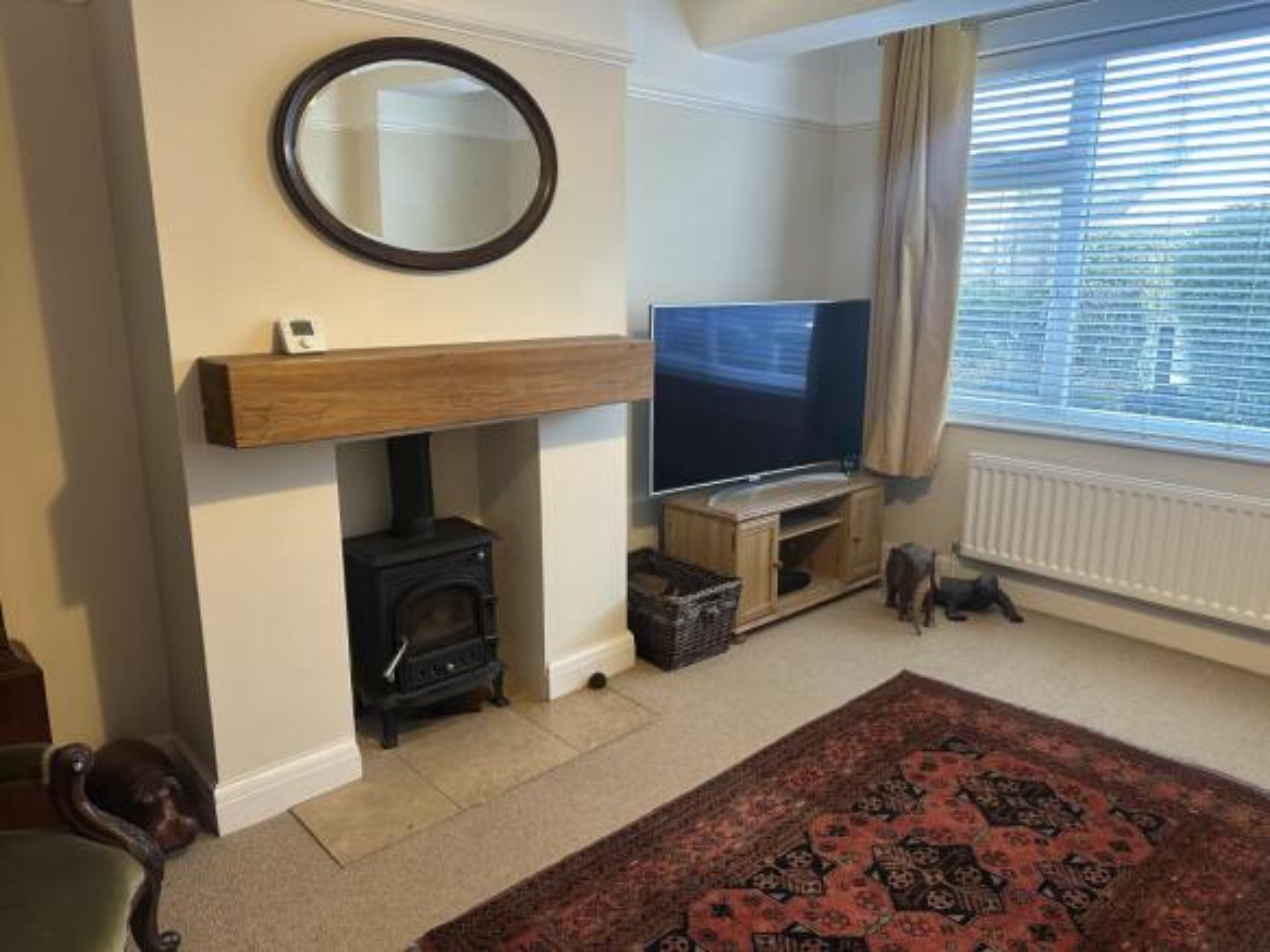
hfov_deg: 71.6
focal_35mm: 24
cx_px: 635
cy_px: 476
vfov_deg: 56.8
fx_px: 880
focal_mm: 6.86
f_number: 1.78
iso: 320
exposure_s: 1/60
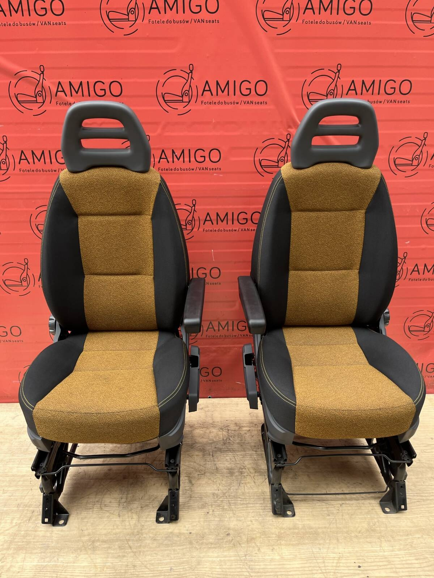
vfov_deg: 67.3
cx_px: 217
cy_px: 289
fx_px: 435
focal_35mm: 26
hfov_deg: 53.1
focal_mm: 5.1
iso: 64
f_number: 1.6
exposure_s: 1/172
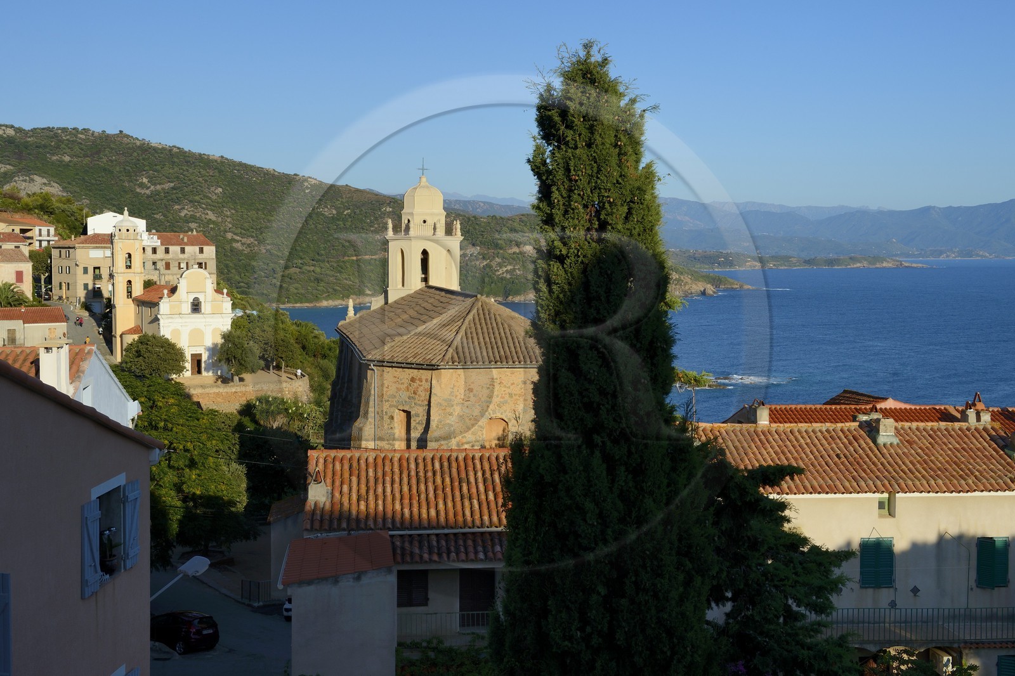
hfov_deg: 46.4
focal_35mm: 42
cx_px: 508
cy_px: 338
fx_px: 1184
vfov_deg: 31.9
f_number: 14
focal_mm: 42
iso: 200
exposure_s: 1/250
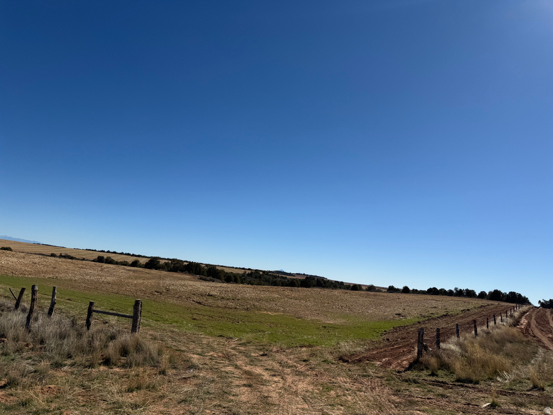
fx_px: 383
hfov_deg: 71.6
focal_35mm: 24
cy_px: 208
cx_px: 276
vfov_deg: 56.8
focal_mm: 6.76
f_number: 1.78
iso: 80
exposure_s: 1/9091
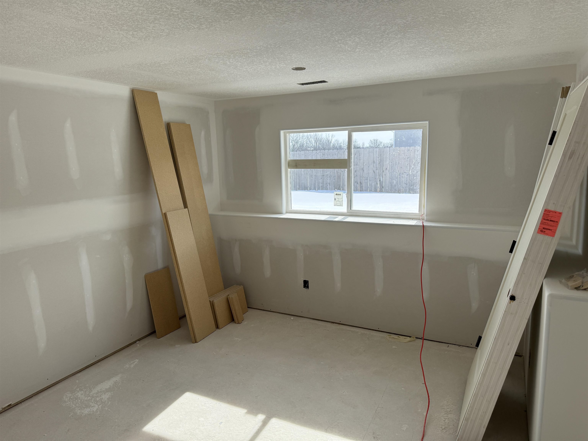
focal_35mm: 24
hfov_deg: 71.6
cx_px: 294
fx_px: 408
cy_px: 220
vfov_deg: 56.8
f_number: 1.78
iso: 100
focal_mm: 6.76
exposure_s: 1/1689
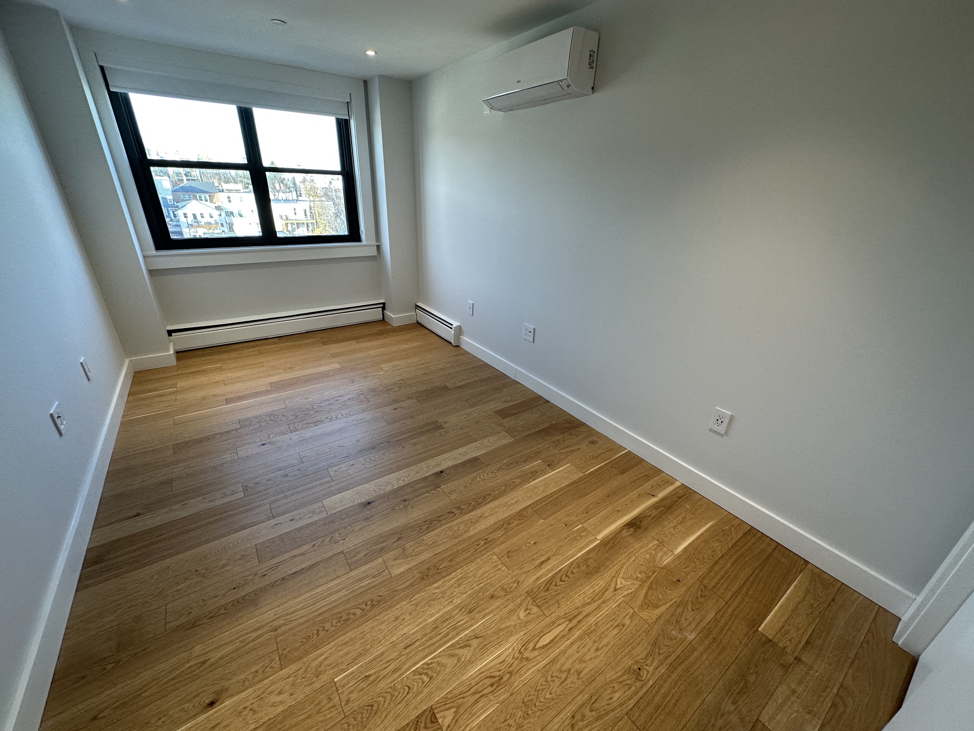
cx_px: 487
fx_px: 394
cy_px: 366
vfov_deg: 85.7
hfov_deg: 102.1
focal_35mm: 14
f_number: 2.2
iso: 125
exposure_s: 1/120
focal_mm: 2.22
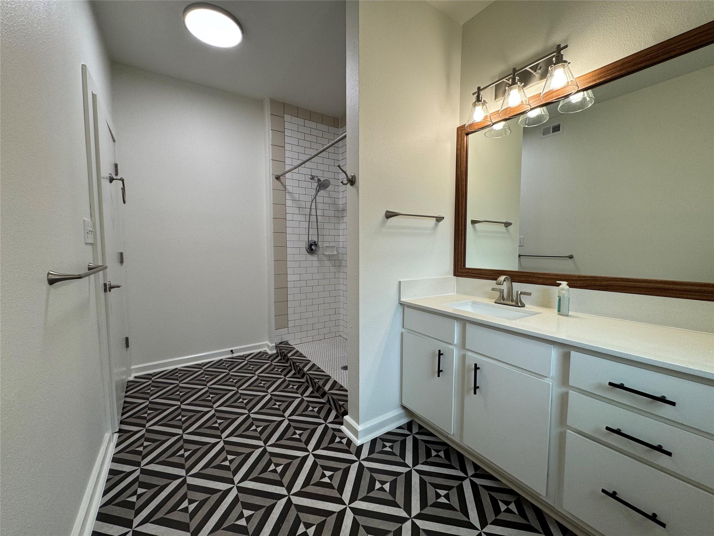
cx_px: 357
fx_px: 289
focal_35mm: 14
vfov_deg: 85.7
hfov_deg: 102.1
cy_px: 268
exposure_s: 1/120
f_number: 2.2
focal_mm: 2.22
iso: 100
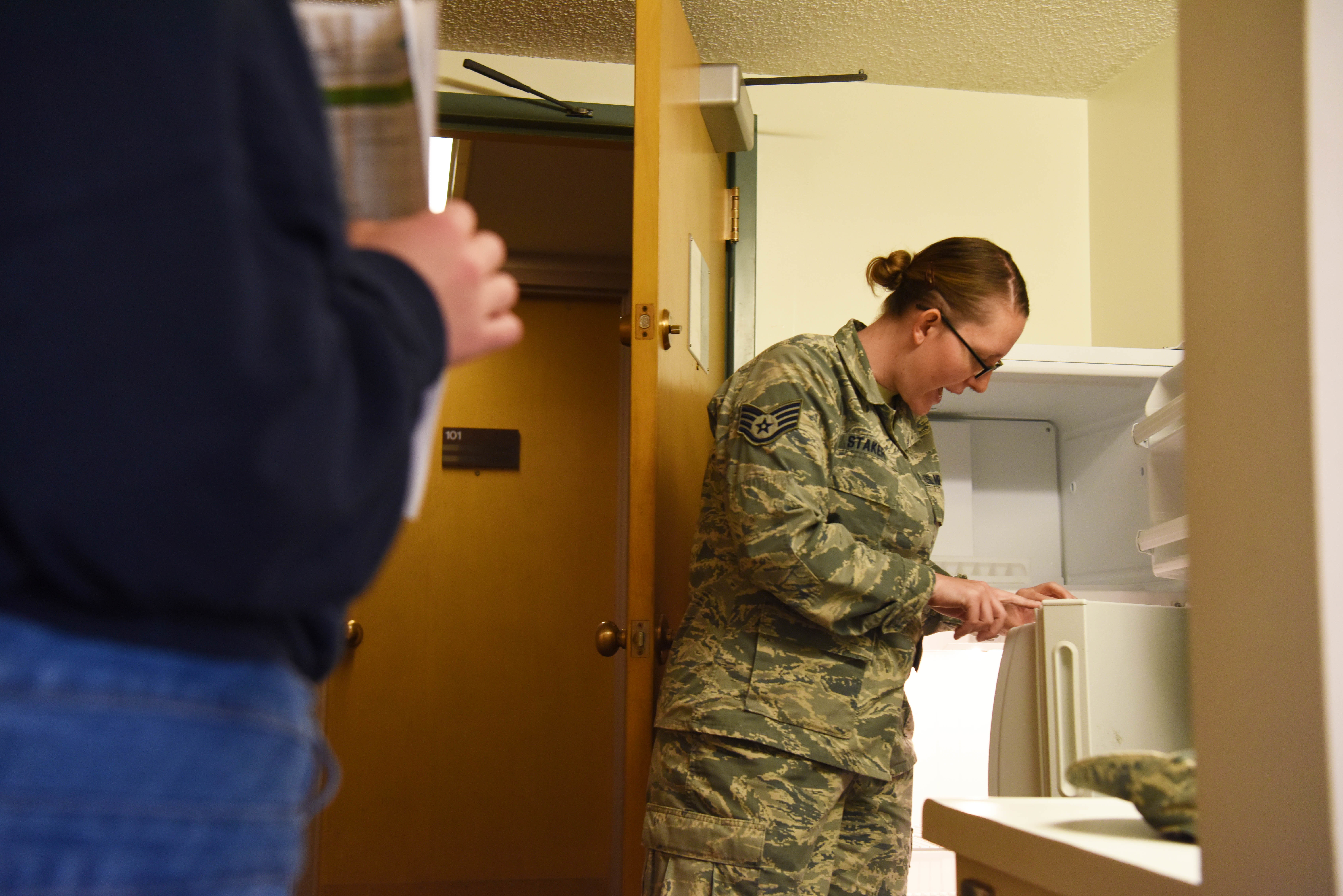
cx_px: 672
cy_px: 448
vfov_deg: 31.9
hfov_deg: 46.4
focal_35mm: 42
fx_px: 1567
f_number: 4.5
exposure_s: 1/125
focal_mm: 42
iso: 2000
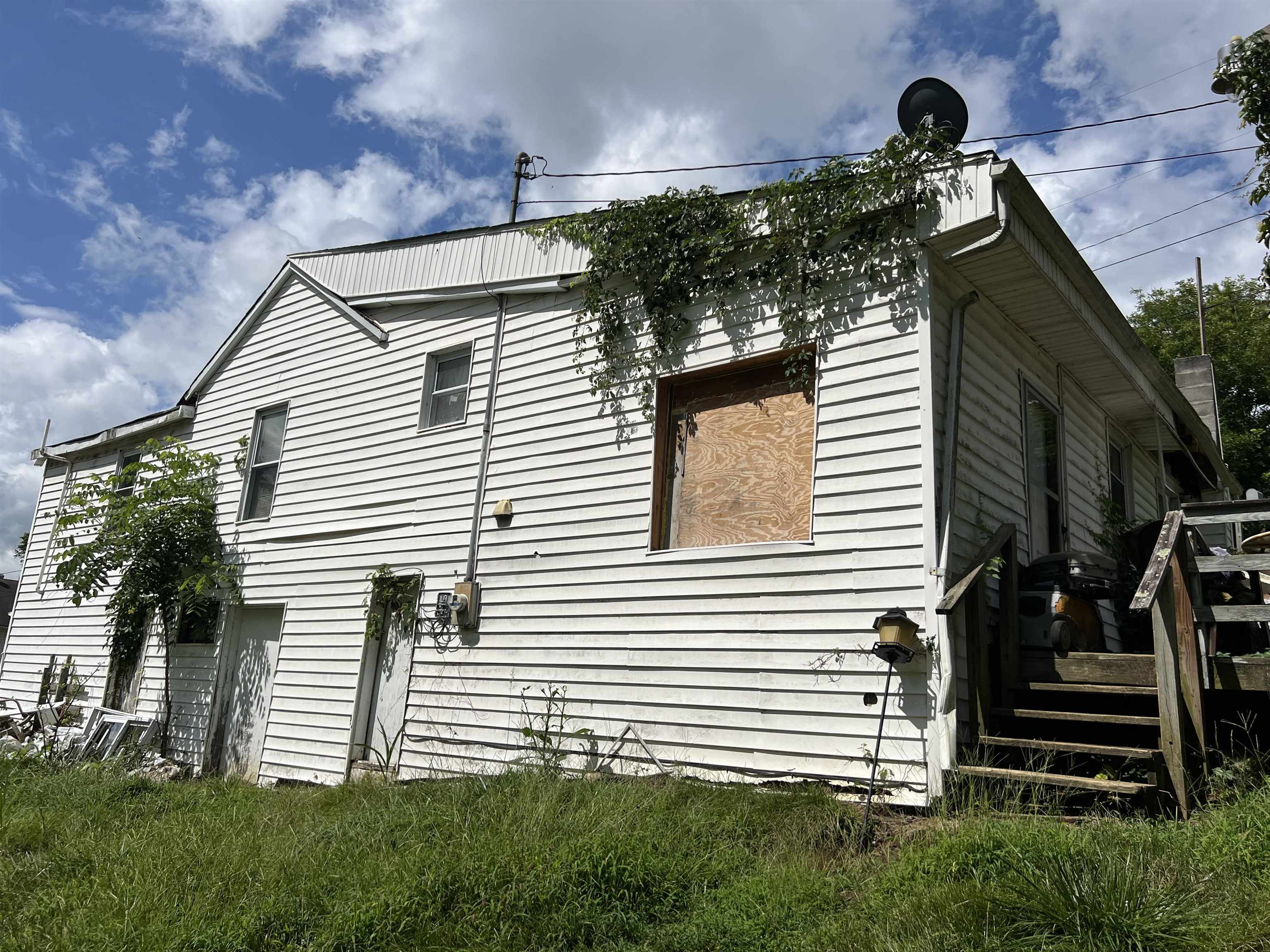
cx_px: 635
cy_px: 476
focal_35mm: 26
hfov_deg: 67.3
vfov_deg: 53.1
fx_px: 954
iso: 50
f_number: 1.5
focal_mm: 5.7
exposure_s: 1/11364
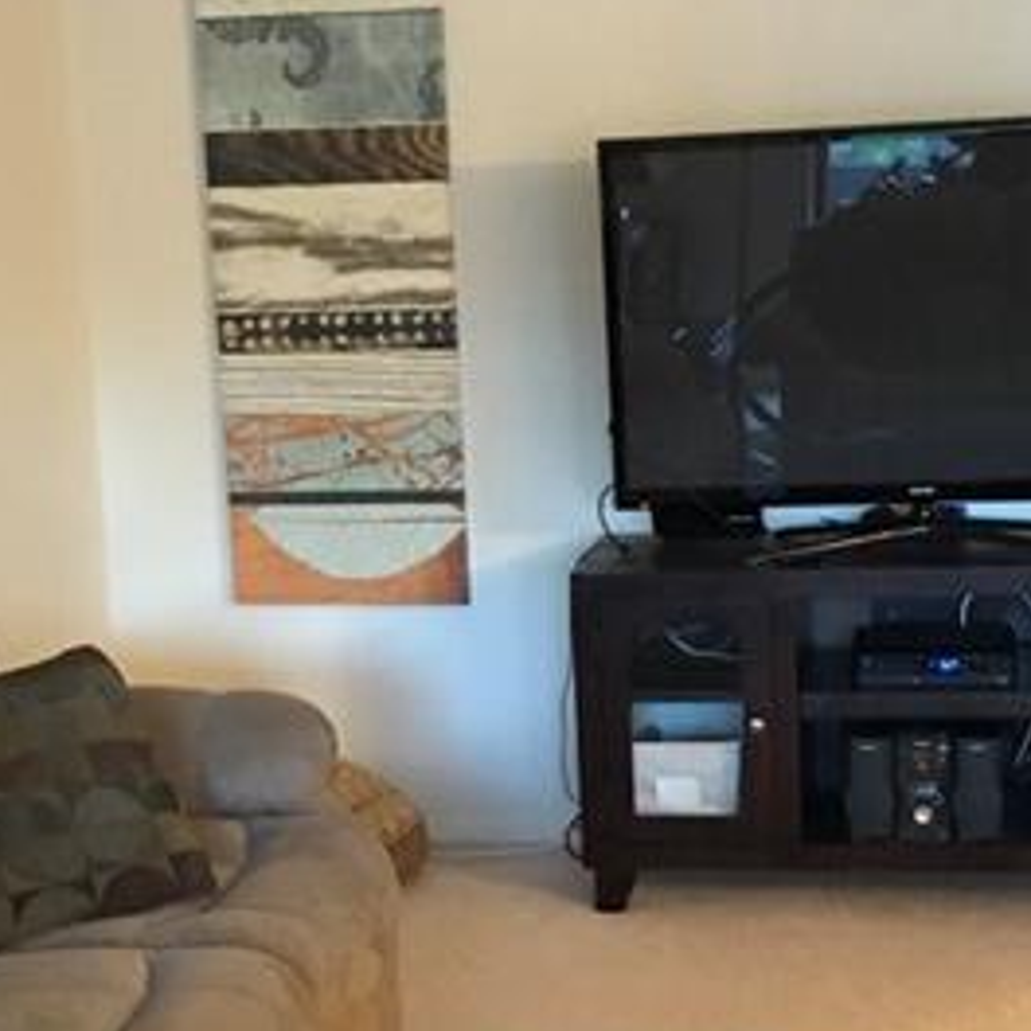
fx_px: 2426
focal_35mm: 72
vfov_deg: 23.9
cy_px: 637
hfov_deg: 24.0
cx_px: 539
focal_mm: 3.99
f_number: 1.8
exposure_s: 1/4
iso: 100
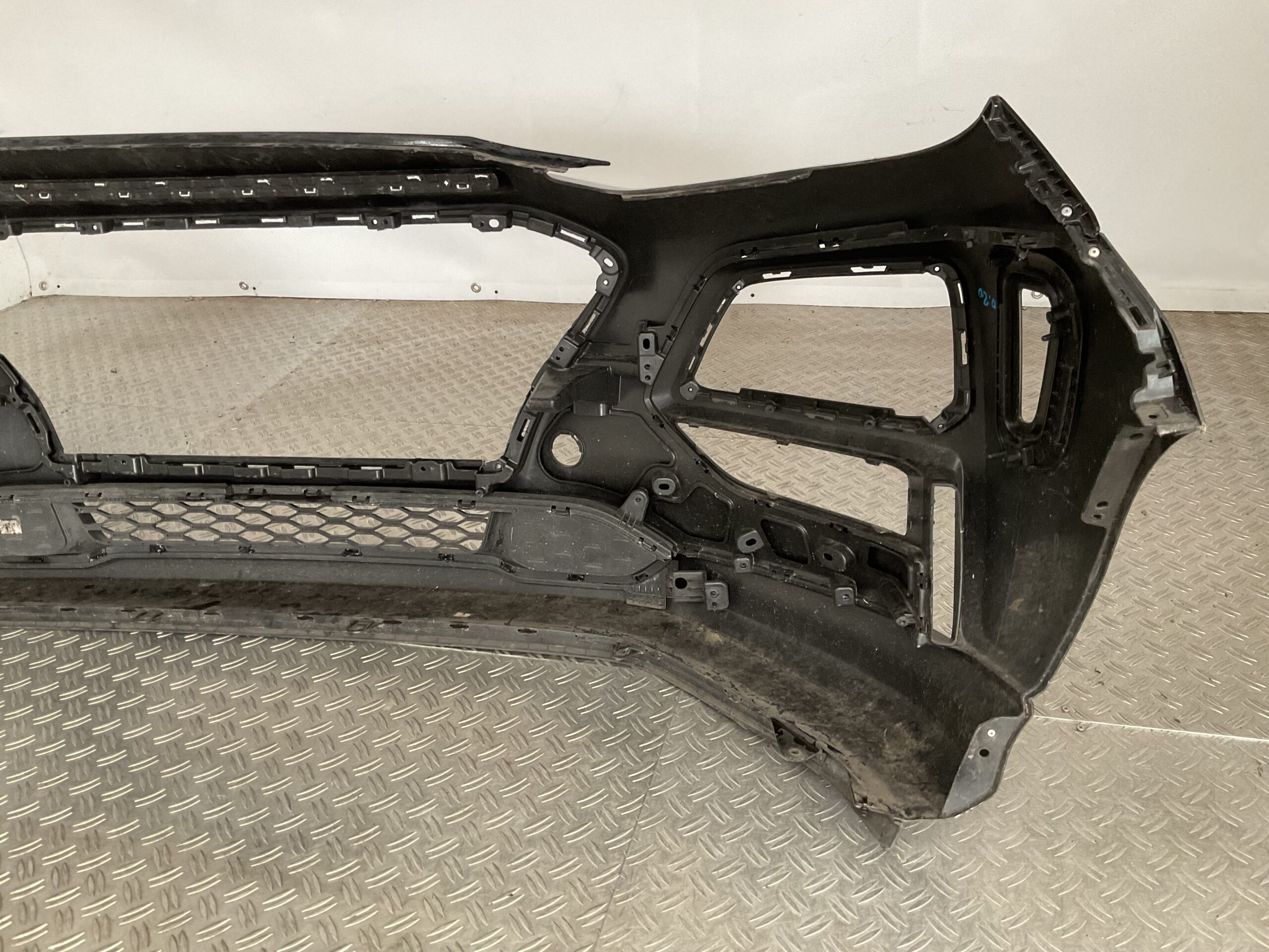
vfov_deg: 48.2
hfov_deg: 61.7
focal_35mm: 29
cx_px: 634
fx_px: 1063
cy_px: 476
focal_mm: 3
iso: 125
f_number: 1.8
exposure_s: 1/60
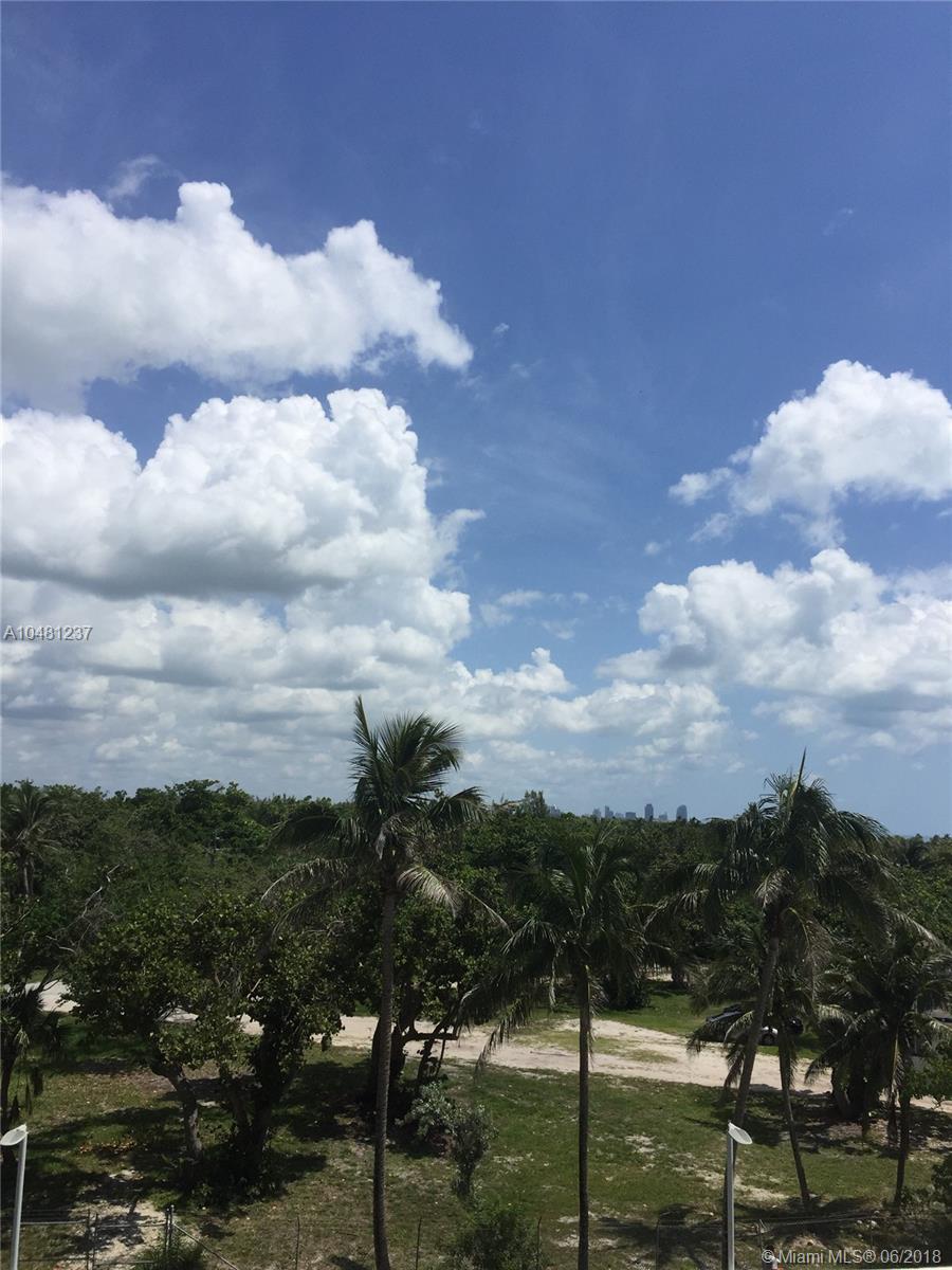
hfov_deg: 48.2
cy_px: 635
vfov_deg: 61.7
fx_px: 1063
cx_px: 476
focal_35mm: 29
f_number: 2.2
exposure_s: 1/4950
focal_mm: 4.15
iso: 32
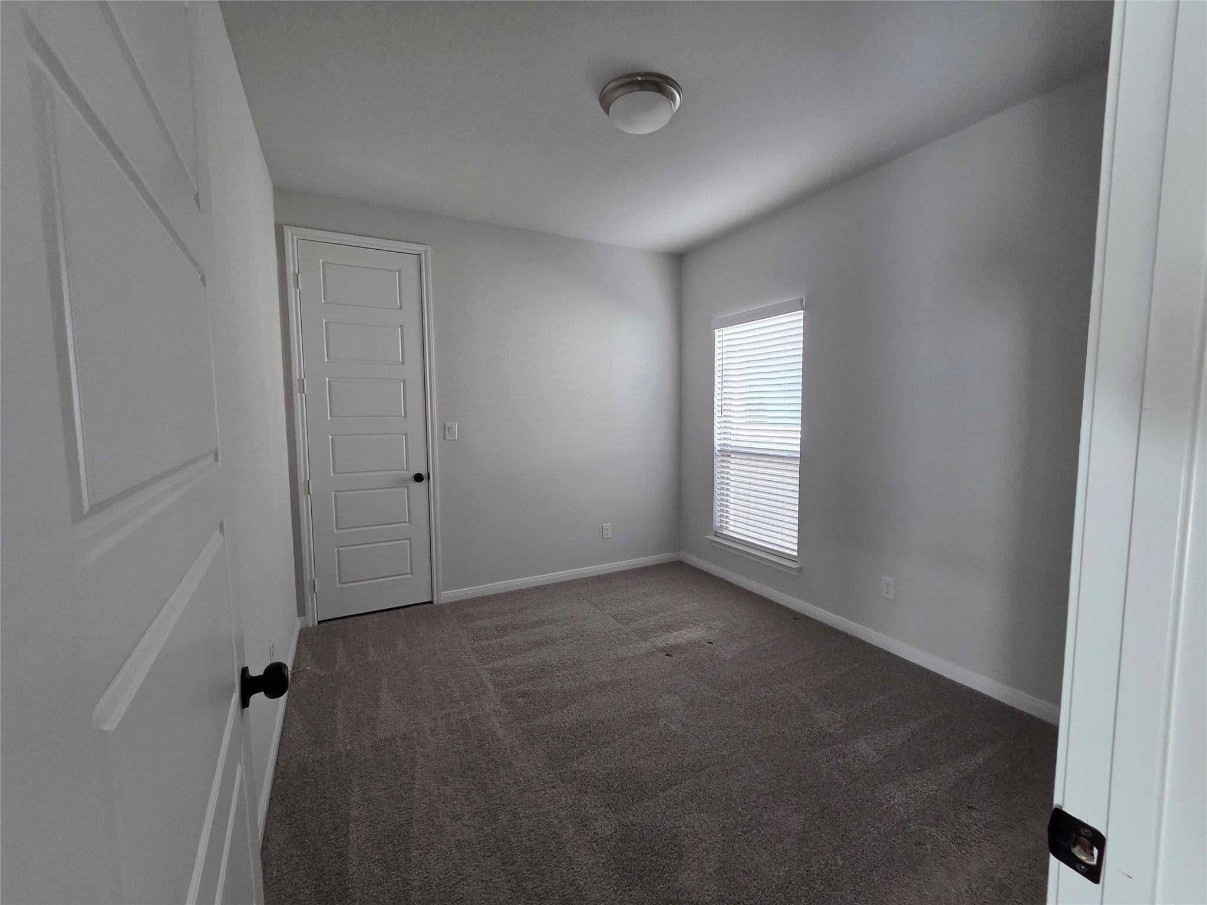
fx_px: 453
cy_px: 452
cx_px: 604
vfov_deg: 89.9
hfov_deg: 106.2
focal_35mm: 13
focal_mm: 2.2
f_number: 2.2
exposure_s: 1/60
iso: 400
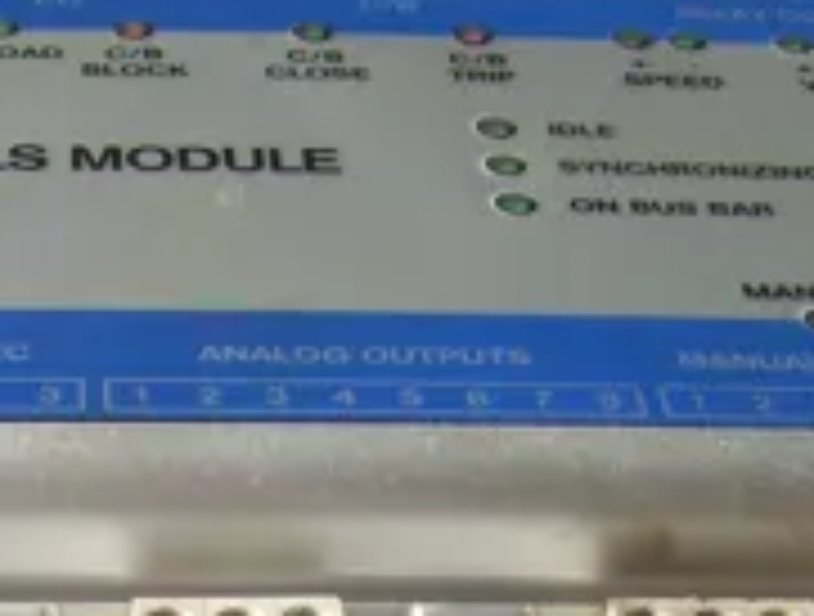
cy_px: 1000
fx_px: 2902
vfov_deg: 11.5
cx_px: 130
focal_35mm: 123
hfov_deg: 15.8
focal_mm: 6
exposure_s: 1/320
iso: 80
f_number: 4.8
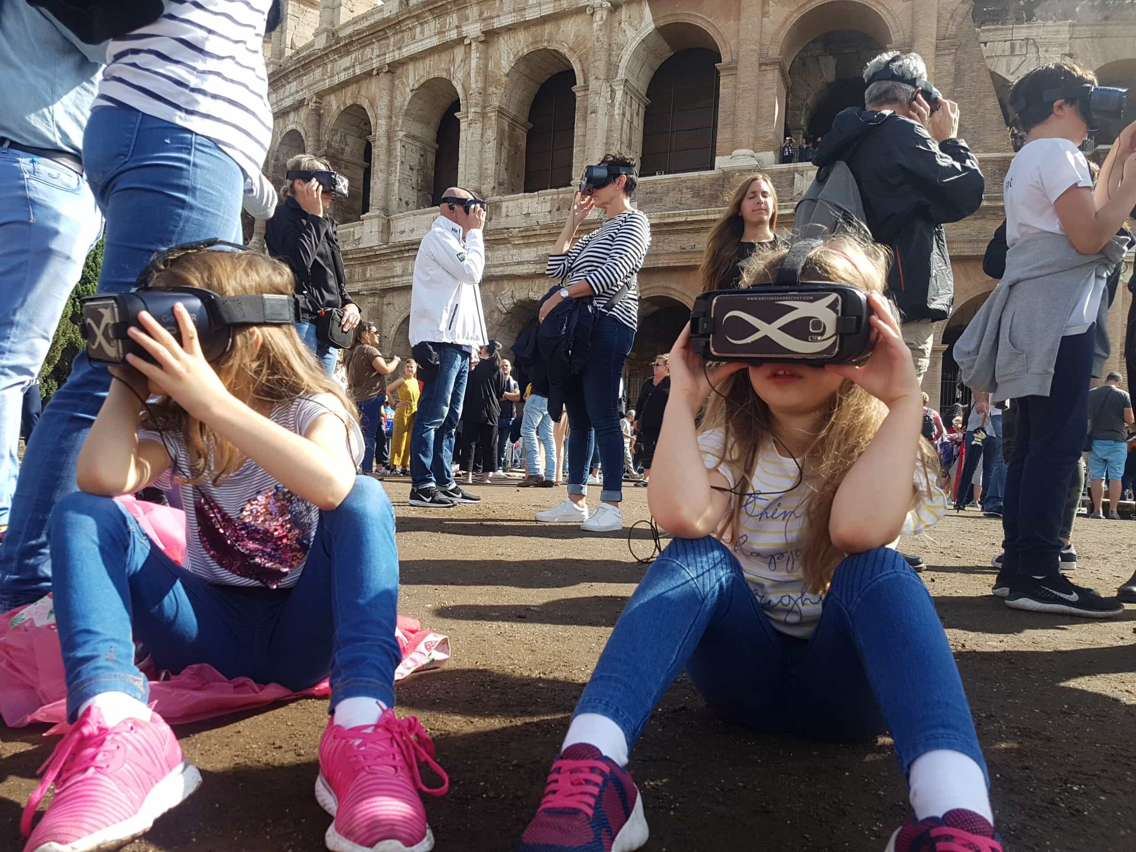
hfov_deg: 67.3
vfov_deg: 53.1
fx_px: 853
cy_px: 426
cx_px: 568
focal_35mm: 26
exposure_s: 1/1316
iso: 50
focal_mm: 4.2
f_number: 1.7
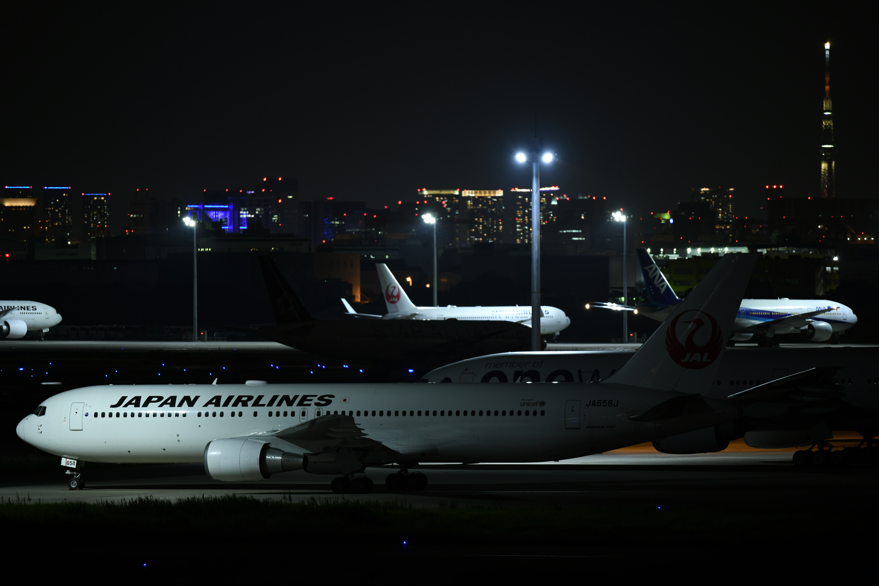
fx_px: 7324
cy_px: 293
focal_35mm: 300
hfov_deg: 6.9
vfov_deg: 4.6
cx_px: 440
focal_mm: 300
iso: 800
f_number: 2.8
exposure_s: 1/15
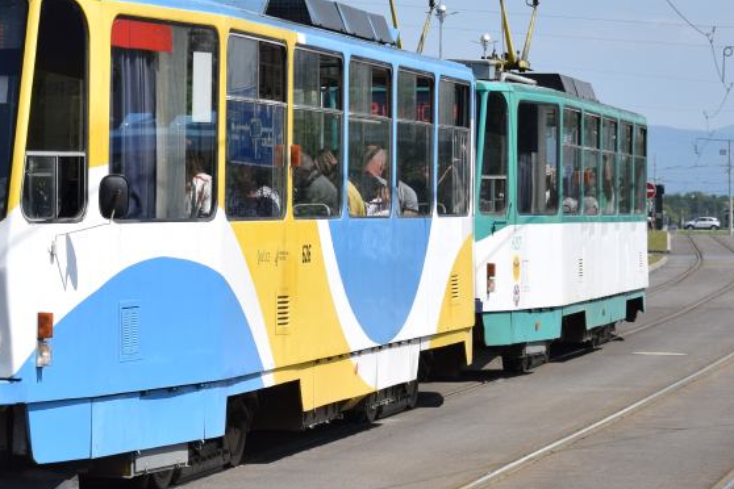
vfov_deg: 8.7
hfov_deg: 13.0
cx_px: 101
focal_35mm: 157
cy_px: 62
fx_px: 3204
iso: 200
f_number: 6.3
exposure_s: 1/1000
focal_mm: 45
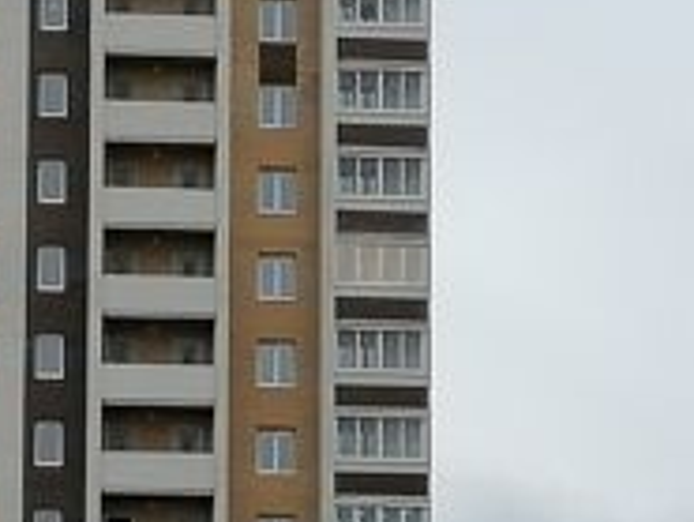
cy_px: 308
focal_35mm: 252
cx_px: 304
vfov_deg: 5.9
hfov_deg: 7.9
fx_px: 5056
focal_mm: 5.4
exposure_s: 1/1337
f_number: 1.8
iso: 50
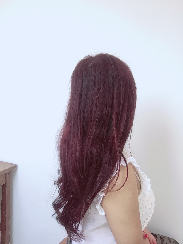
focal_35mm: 31
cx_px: 92
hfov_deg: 45.4
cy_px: 122
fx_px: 219
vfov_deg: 58.4
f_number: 2.2
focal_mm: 2.65
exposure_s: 1/25
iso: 50
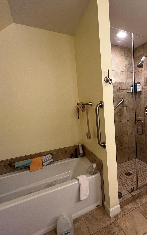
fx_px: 122
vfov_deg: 88.0
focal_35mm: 19
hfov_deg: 56.2
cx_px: 124
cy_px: 120
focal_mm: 1.57
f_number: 1.8
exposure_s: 1/60
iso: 200
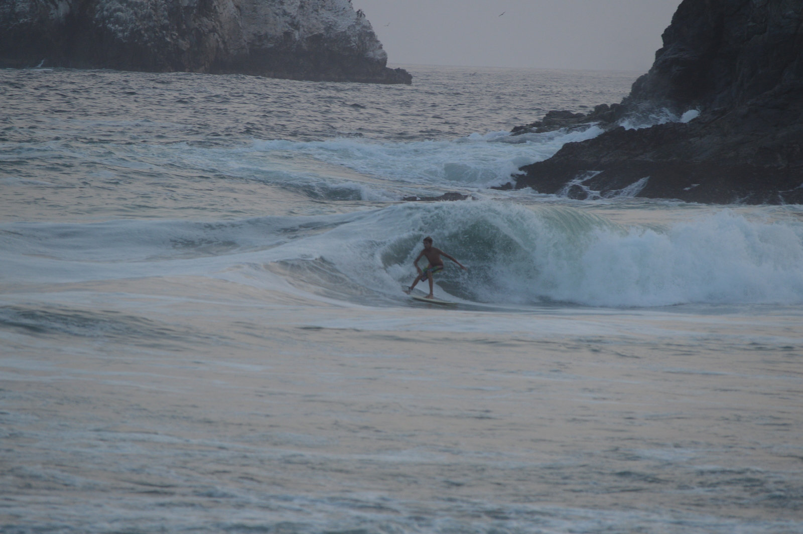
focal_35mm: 300
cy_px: 267
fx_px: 6686
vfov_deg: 4.6
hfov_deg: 6.9
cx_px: 402
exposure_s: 1/250
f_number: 5.6
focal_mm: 200
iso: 400
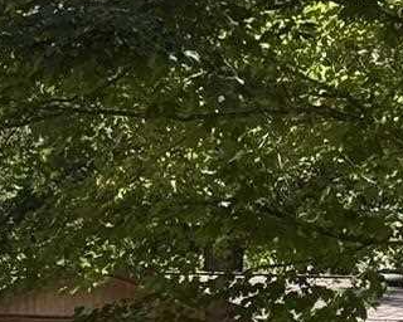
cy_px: 429
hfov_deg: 5.9
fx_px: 3876
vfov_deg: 4.7
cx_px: 316
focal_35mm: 325
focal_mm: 5.96
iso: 32
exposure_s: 1/641
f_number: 1.6
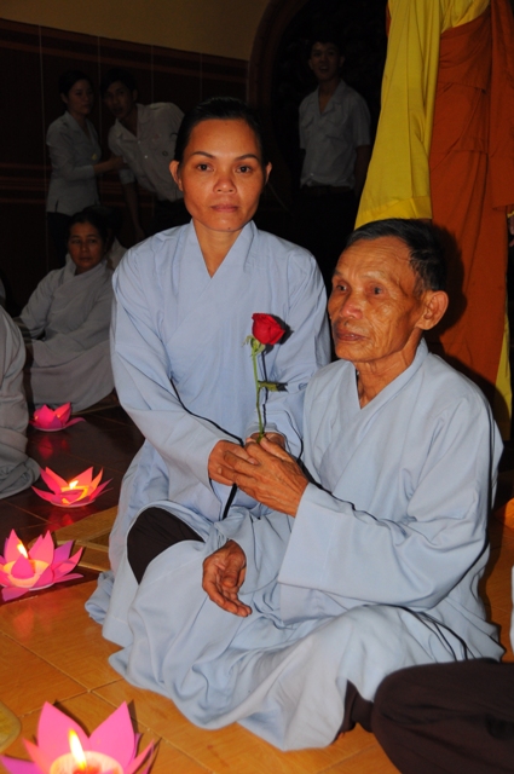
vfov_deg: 42.4
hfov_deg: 28.9
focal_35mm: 46
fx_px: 999
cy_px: 387
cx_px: 257
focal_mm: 31
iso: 640
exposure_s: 1/60
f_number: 4
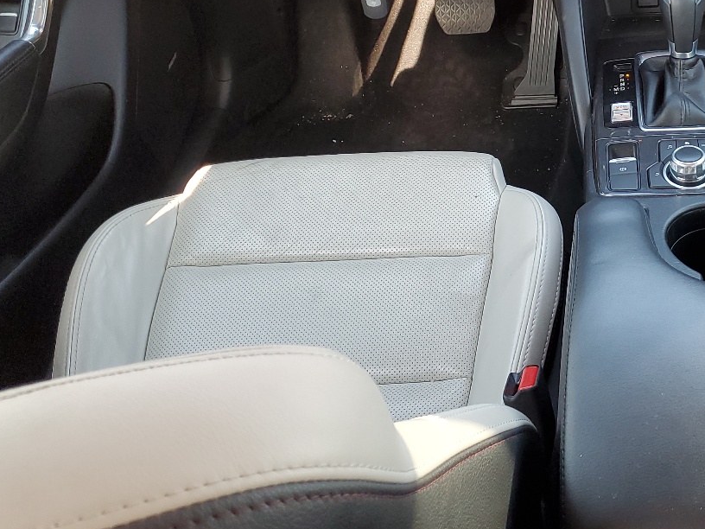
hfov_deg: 35.8
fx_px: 1039
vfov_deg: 27.8
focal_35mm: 51
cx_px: 601
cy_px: 79
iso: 74
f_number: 1.5
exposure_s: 1/120
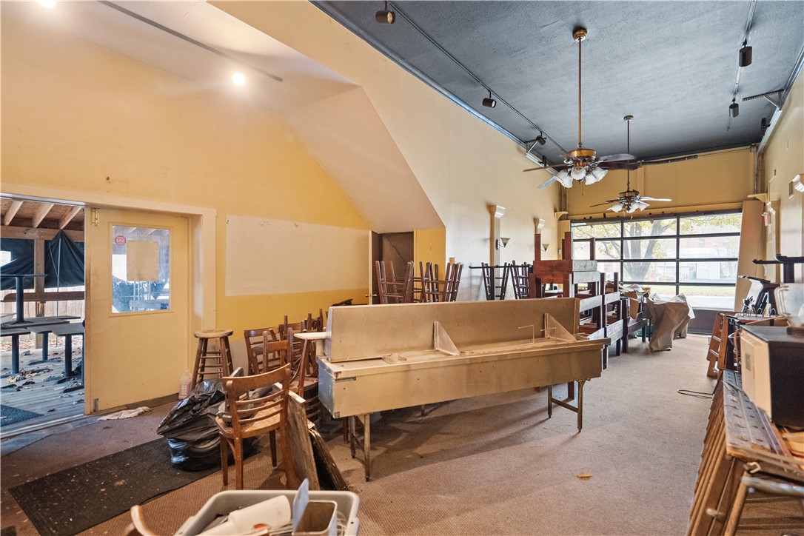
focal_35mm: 17
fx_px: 380
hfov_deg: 93.3
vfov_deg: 70.4
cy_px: 268
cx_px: 402
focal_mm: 17
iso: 2000
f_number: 2.8
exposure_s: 1/30
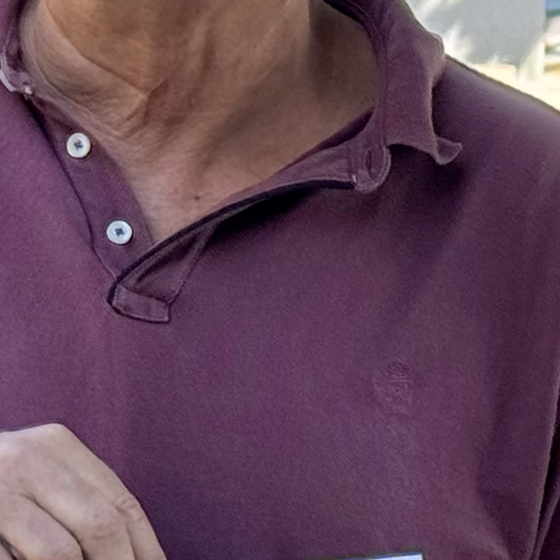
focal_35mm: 251
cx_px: -374
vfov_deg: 6.9
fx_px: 4594
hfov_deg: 6.8
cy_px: 614
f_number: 1.78
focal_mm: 6.76
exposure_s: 1/832
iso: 64
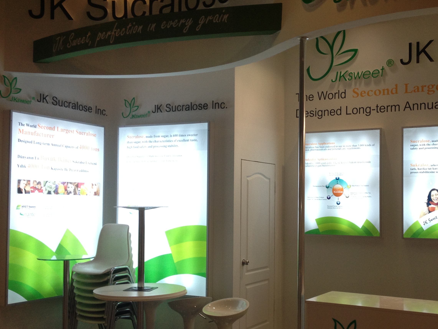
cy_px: 186
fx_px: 633
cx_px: 282
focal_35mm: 50
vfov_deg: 29.1
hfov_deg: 37.9
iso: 50
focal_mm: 4.28
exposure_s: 1/122
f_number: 2.4
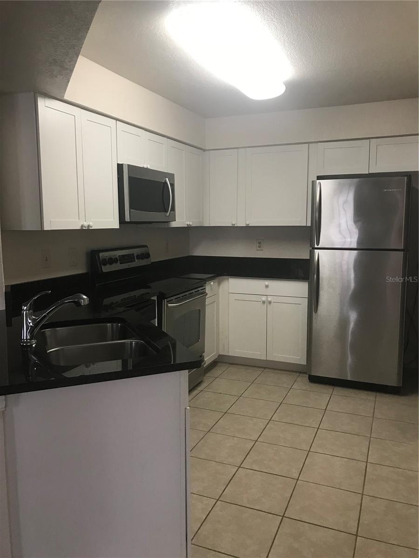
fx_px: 452
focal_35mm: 28
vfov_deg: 63.4
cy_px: 279
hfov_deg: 49.7
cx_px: 210
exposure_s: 1/20
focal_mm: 3.99
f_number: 1.8
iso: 32
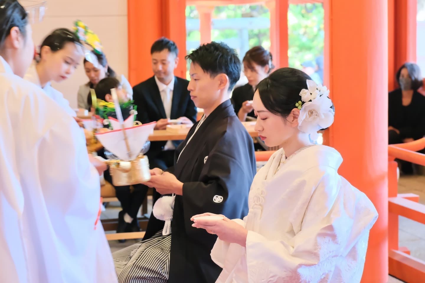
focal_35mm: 105
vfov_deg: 13.0
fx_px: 1239
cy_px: 142
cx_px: 212
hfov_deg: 19.5
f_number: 5.6
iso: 3200
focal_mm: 70
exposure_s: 1/40
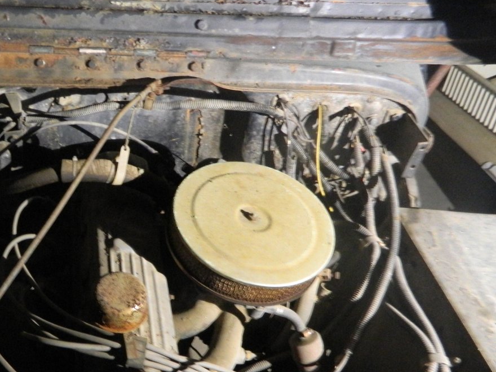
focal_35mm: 43
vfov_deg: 33.3
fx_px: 616
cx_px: 84
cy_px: 248
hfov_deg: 41.5
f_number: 3.1
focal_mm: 4.5
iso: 400
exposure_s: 1/5
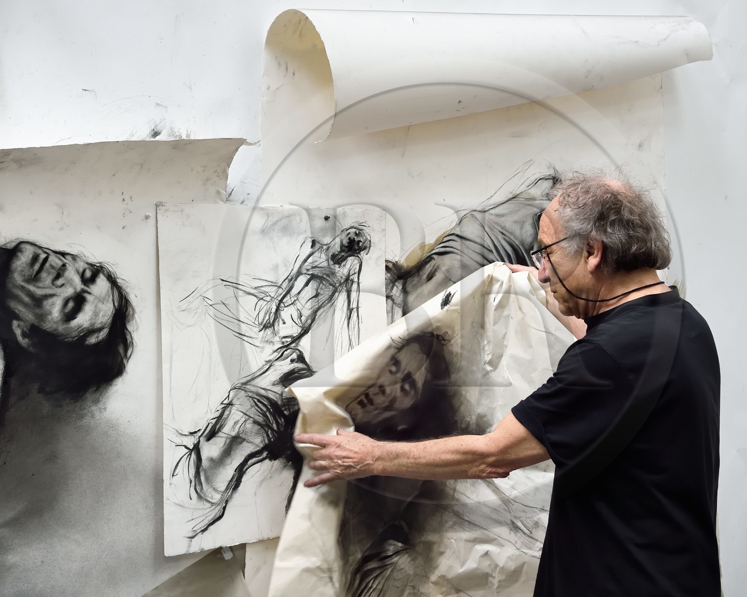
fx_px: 1017
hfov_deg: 40.2
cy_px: 294
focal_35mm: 46
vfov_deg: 32.7
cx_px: 446
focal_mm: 40
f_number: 5.6
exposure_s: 1/125
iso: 800
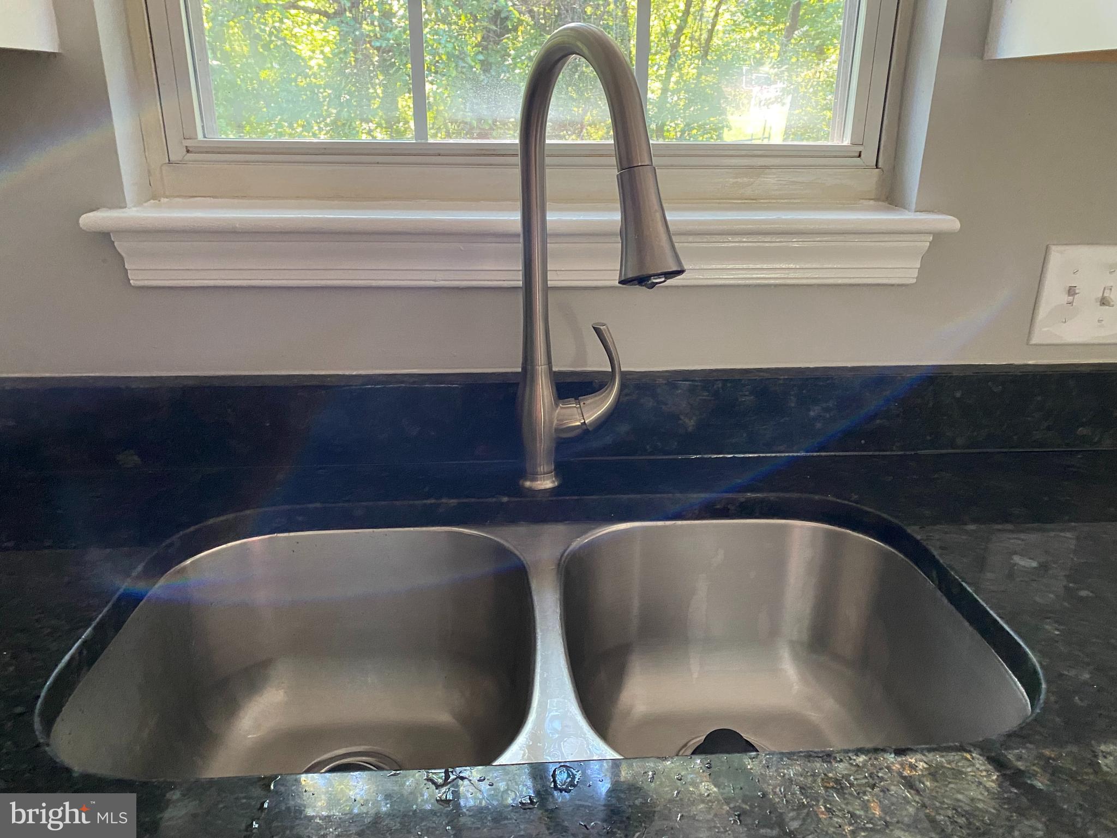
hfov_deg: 67.3
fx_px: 839
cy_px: 419
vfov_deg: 53.1
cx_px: 558
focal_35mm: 26
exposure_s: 1/53
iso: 500
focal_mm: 4.25
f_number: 1.8
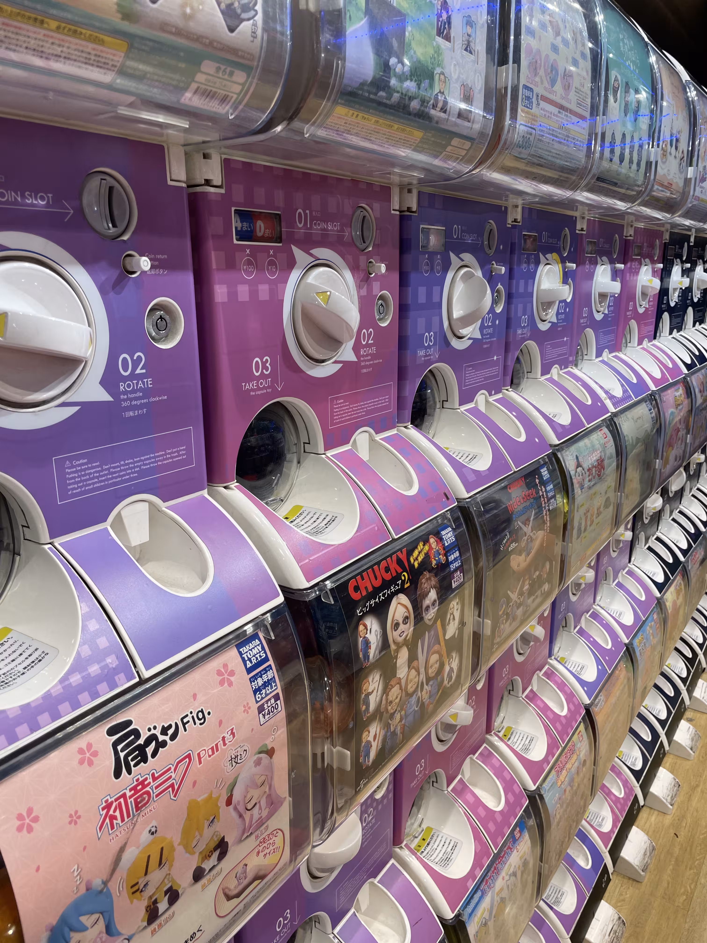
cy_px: 472
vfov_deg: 67.3
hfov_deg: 53.1
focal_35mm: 26
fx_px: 708
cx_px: 354
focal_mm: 4.2
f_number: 1.6
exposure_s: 1/110
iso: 32
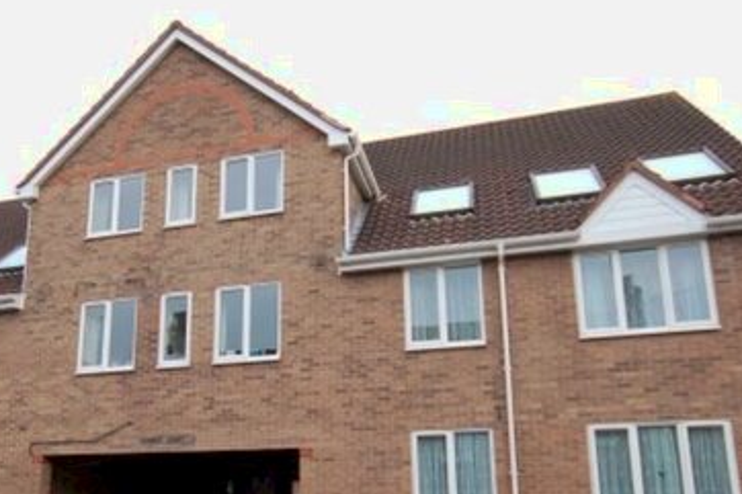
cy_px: 383
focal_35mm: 29
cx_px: 291
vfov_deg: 43.2
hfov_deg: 63.0
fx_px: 597
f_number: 6.3
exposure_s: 1/125
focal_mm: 10
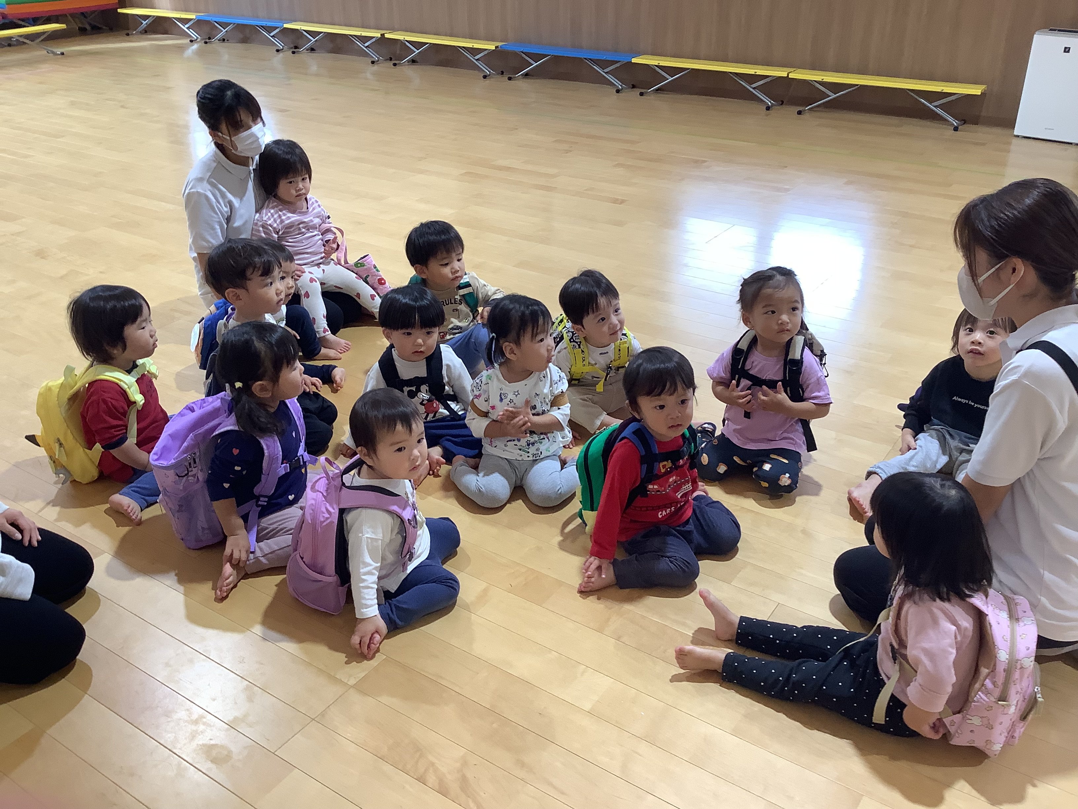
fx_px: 965
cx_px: 539
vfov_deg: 45.4
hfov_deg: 58.4
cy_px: 404
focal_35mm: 31
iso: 80
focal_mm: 3.3
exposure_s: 1/60
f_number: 2.4
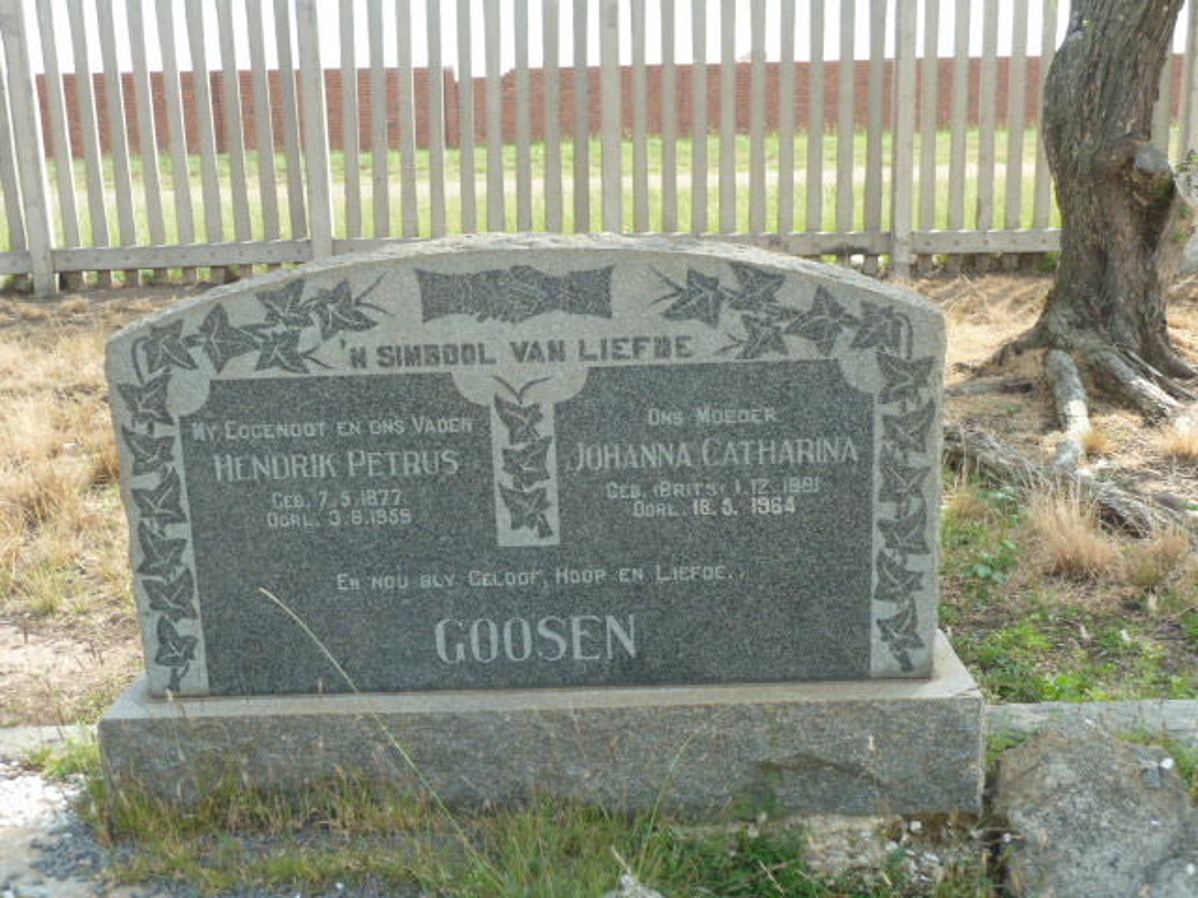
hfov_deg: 50.1
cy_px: 449
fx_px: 1281
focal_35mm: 37
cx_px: 599
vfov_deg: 38.7
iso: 80
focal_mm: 6.1
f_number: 3.6
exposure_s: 1/100
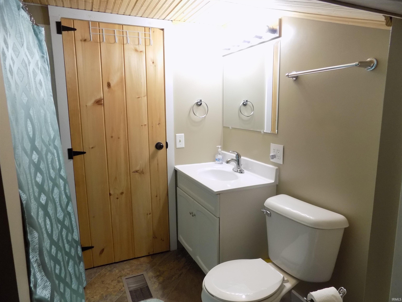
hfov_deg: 73.9
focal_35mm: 23
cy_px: 151
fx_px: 267
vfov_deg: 58.9
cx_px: 201
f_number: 3.1
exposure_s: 1/30
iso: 160
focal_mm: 4
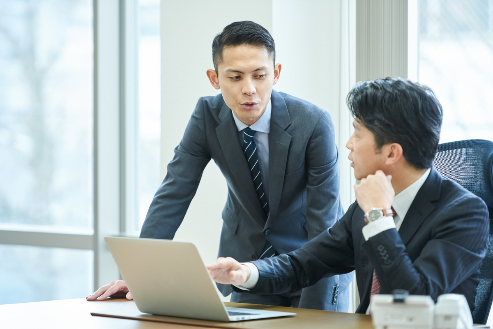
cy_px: 164
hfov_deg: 12.8
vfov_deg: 8.6
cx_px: 246
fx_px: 2192
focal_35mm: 160
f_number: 2.8
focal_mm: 160
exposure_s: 1/320
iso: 500
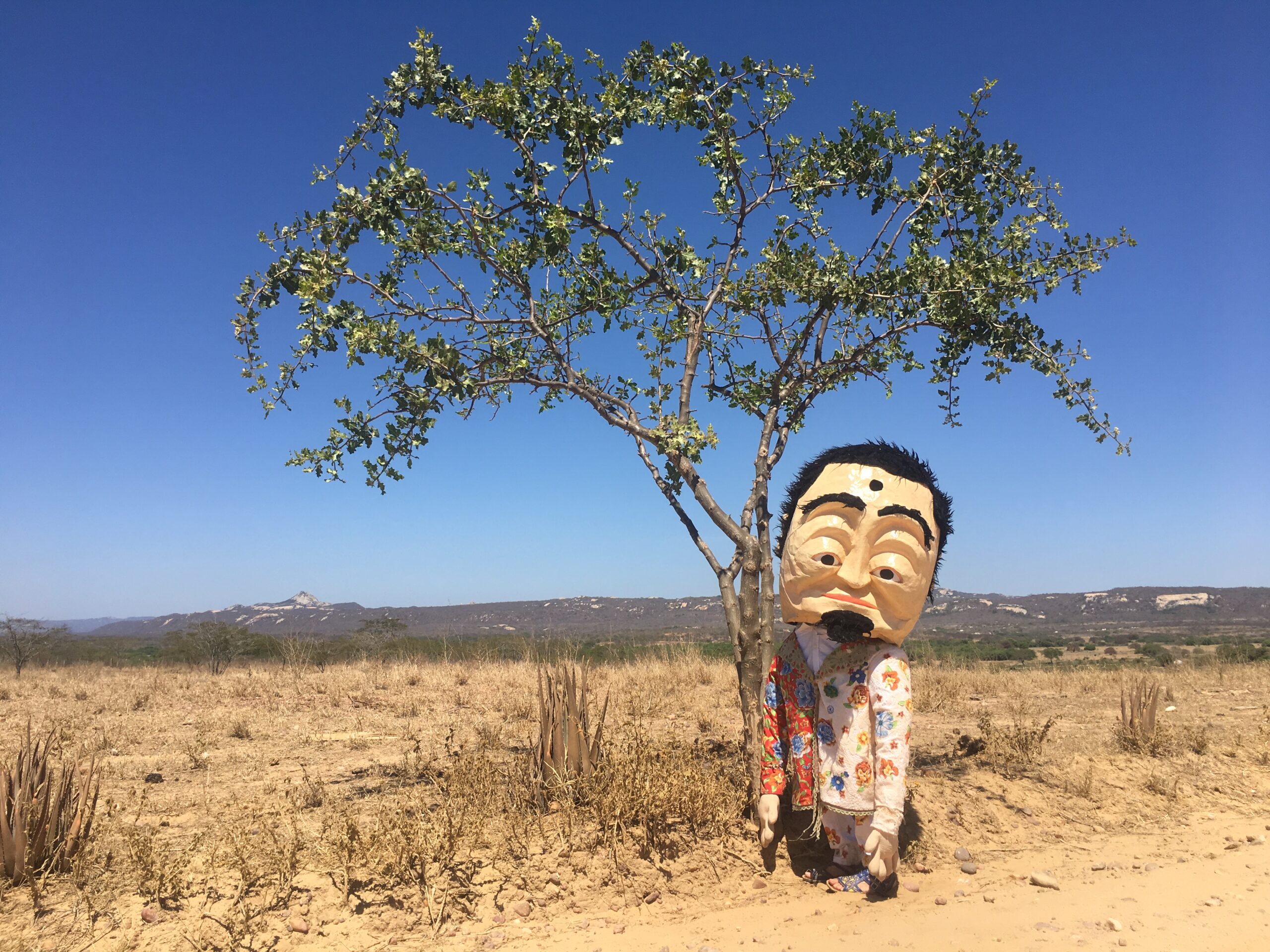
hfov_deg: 61.7
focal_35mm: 29
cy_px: 476
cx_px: 635
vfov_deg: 48.2
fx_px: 1064
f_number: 2.2
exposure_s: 1/2024
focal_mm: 4.15
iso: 25
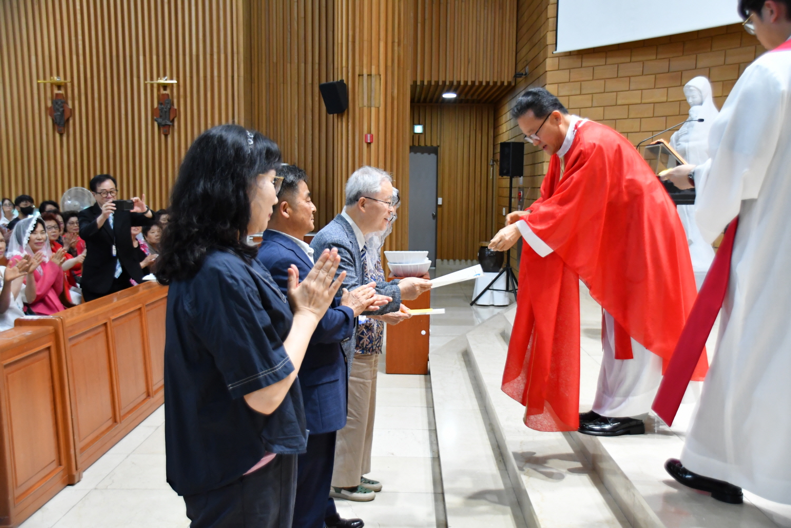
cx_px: 396
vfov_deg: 34.2
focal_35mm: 39
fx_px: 857
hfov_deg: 49.6
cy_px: 264
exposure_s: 1/125
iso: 2200
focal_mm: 26
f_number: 4
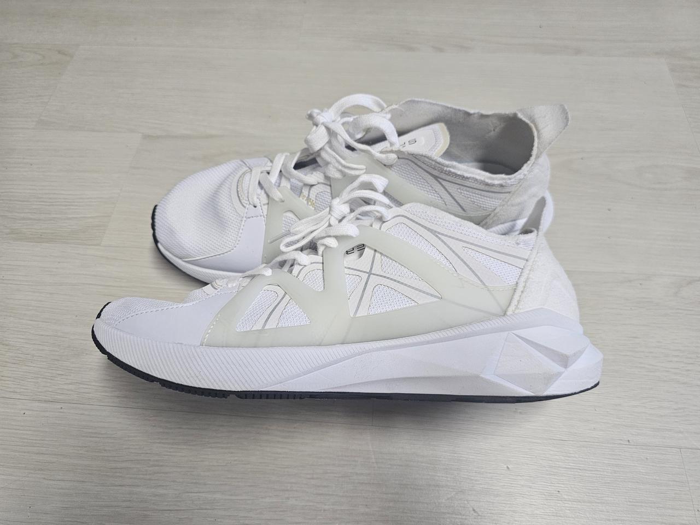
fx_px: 465
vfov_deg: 58.9
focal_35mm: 23
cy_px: 262
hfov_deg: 73.9
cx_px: 350
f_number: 1.7
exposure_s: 1/170
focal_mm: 6.3
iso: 320
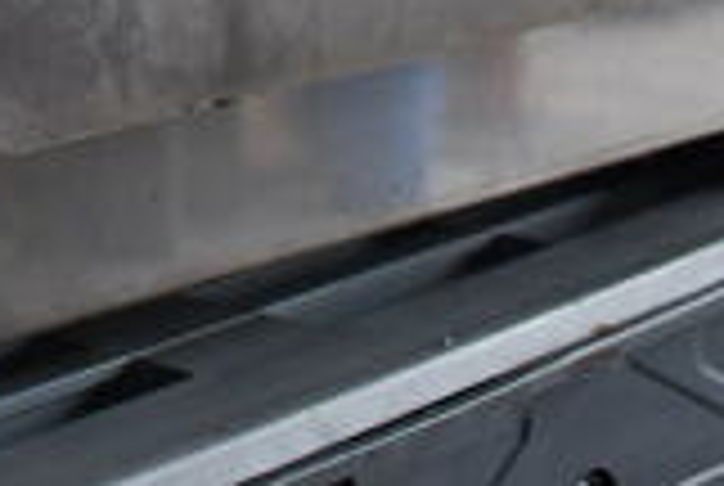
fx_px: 2055
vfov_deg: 12.4
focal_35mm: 102
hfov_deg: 18.7
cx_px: -198
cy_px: -356
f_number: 5
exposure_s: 1/100
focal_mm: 18
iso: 100
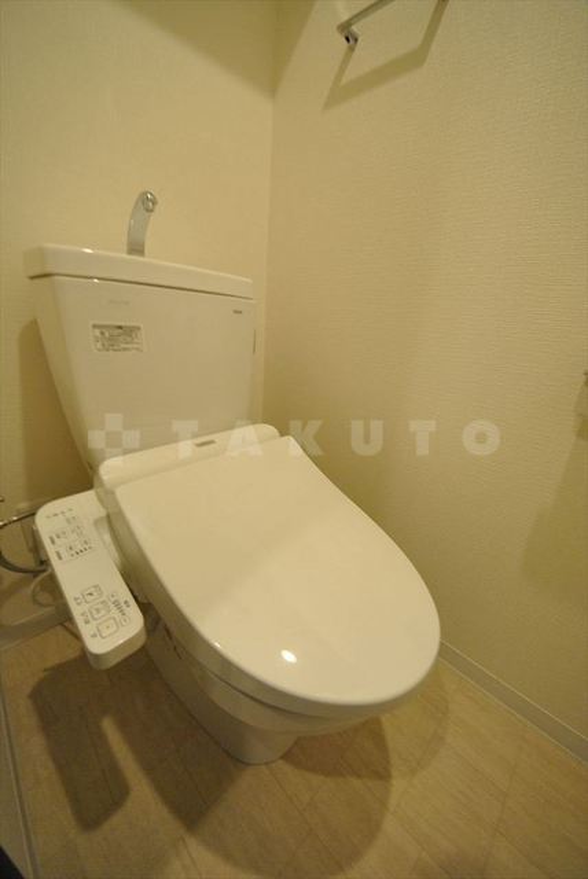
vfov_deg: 112.6
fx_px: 293
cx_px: 294
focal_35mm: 12
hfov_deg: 90.1
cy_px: 440
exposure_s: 1/50
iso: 800
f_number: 4.5
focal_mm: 8
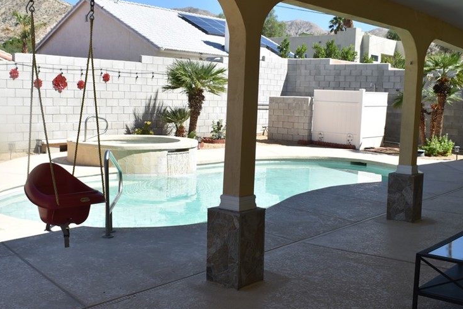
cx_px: 221
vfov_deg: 31.9
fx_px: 540
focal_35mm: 42
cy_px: 176
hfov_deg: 46.4
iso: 200
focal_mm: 20
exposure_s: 1/400
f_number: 10
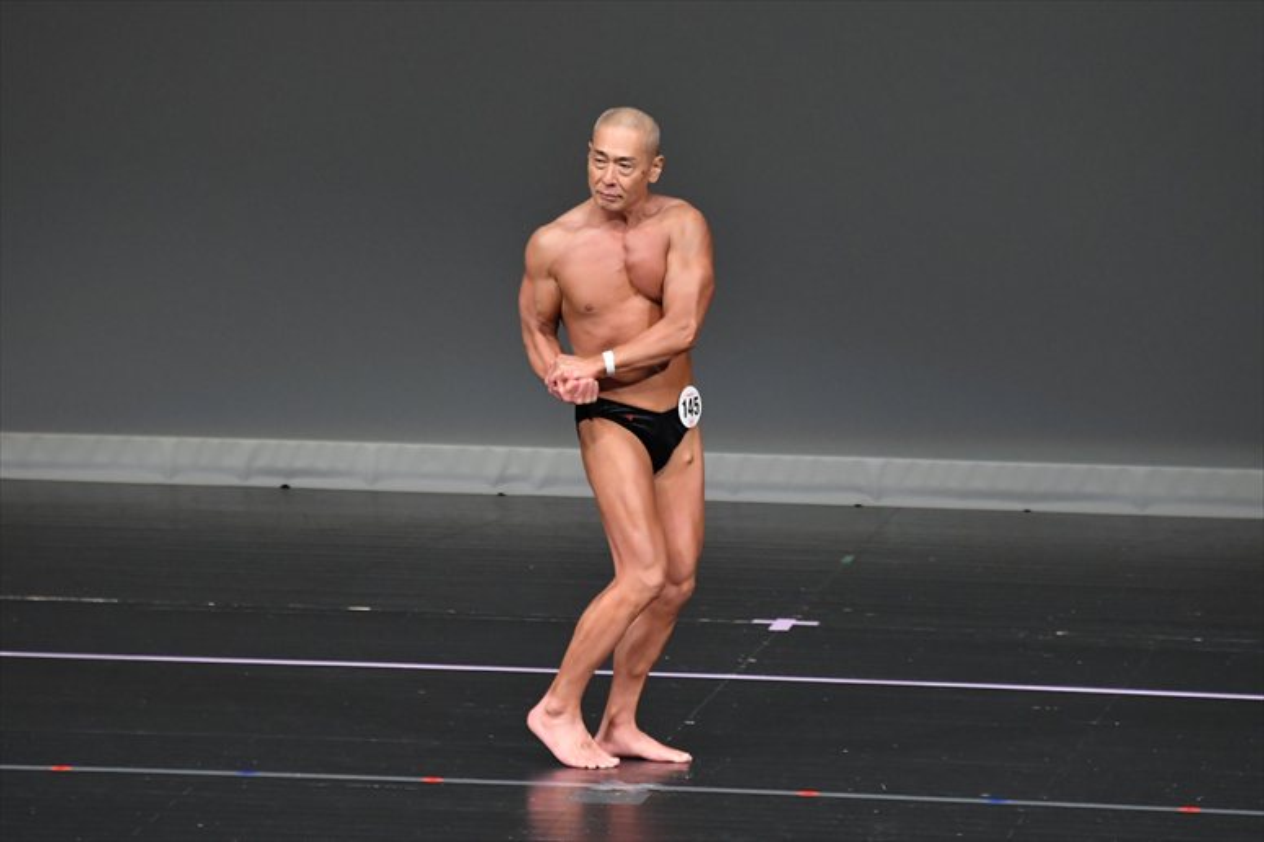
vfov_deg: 3.7
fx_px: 13160
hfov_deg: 5.5
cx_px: 632
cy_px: 421
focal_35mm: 375
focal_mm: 250
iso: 4000
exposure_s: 1/400
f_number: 5.6
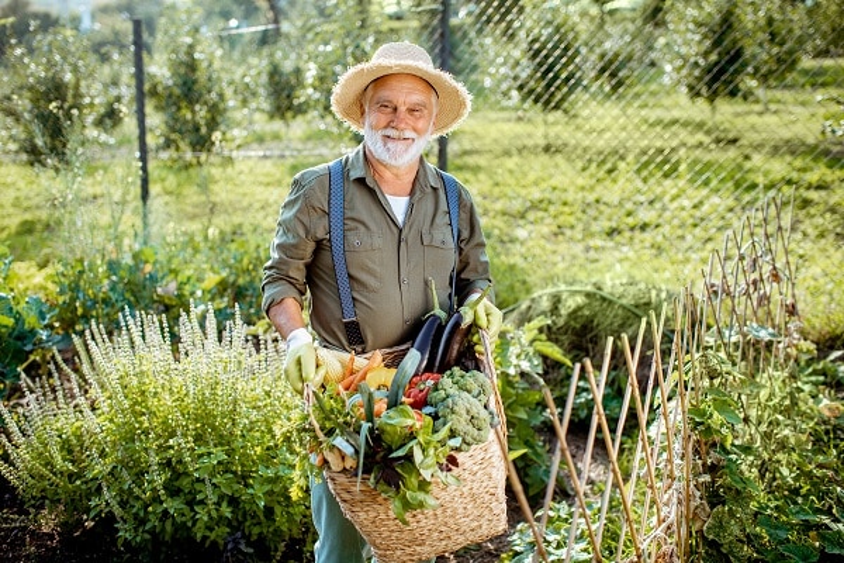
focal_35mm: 35
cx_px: 422
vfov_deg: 37.9
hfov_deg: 54.4
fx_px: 820
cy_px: 282
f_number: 2.2
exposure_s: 1/1250
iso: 100
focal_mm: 35
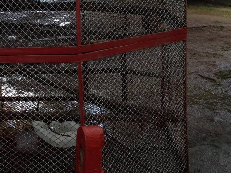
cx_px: 20
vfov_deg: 18.4
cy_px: -3
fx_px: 520
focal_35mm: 78
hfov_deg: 24.3
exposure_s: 1/193
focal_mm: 4.28
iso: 50
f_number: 2.4
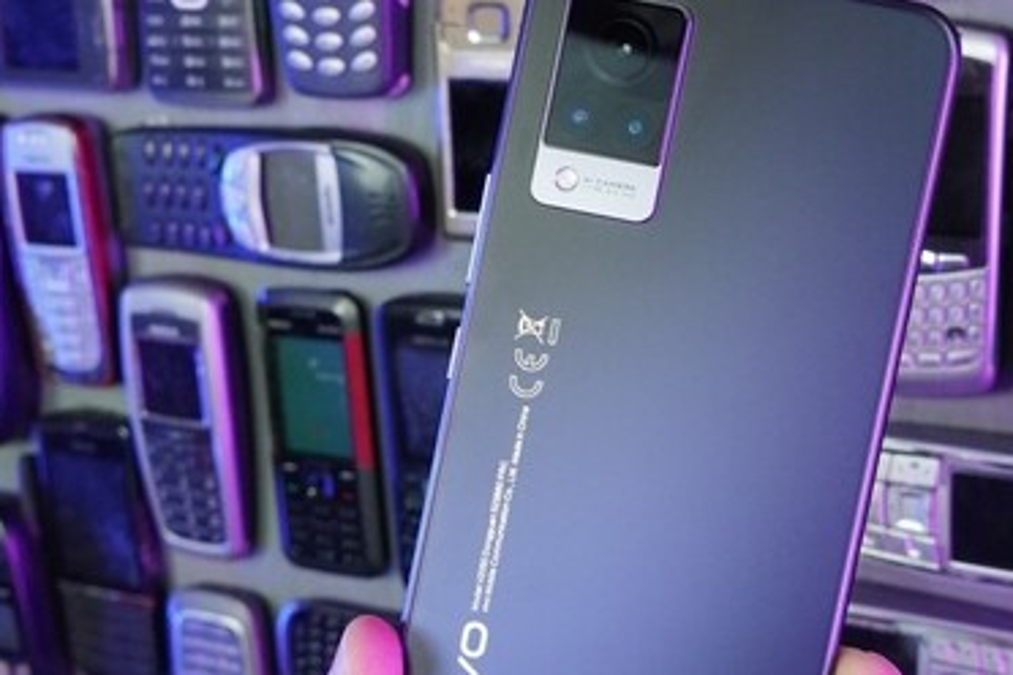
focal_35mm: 40
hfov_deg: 47.8
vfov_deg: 33.2
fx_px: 1125
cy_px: 431
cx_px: 659
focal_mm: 24
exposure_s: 1/160
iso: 4000
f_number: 7.1
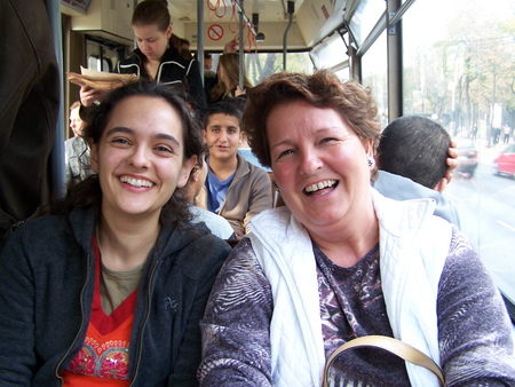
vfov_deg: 37.8
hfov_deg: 49.0
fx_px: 566
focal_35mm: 38
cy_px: 194
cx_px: 258
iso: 100
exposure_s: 1/30
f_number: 2.8
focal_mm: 6.3
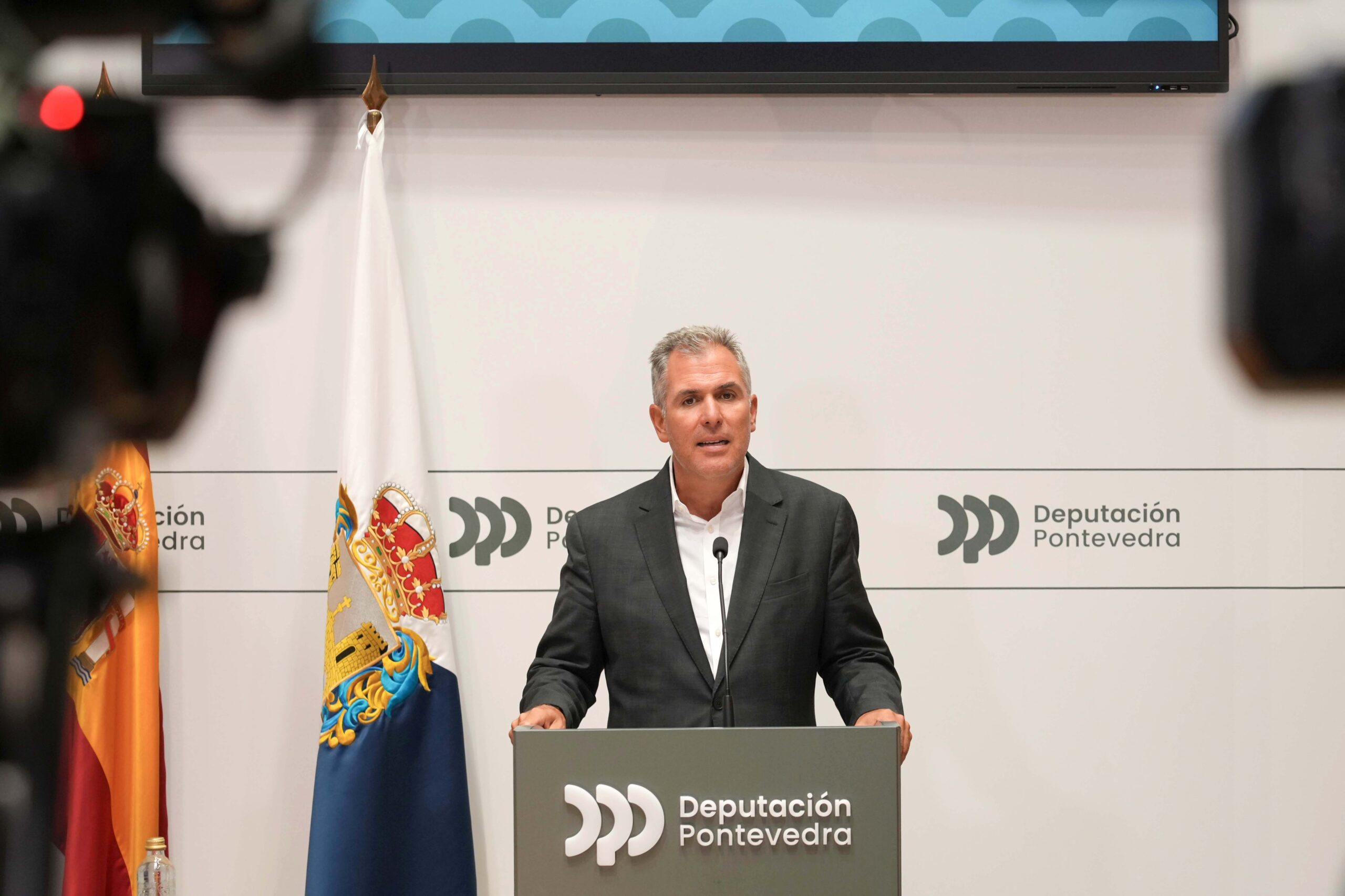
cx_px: 672
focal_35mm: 103
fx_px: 3848
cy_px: 448
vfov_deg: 13.3
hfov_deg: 19.8
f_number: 5.6
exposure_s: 1/160
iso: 2000
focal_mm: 103
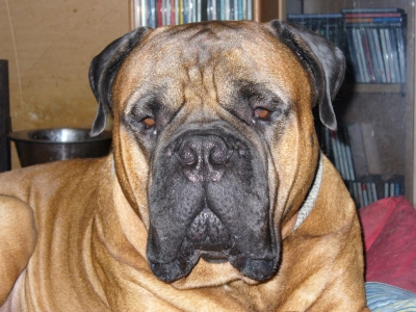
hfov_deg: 22.3
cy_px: 156
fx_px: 1058
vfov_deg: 16.8
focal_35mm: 88
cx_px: 208
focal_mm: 14.5
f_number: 3.4
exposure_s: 1/60
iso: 300
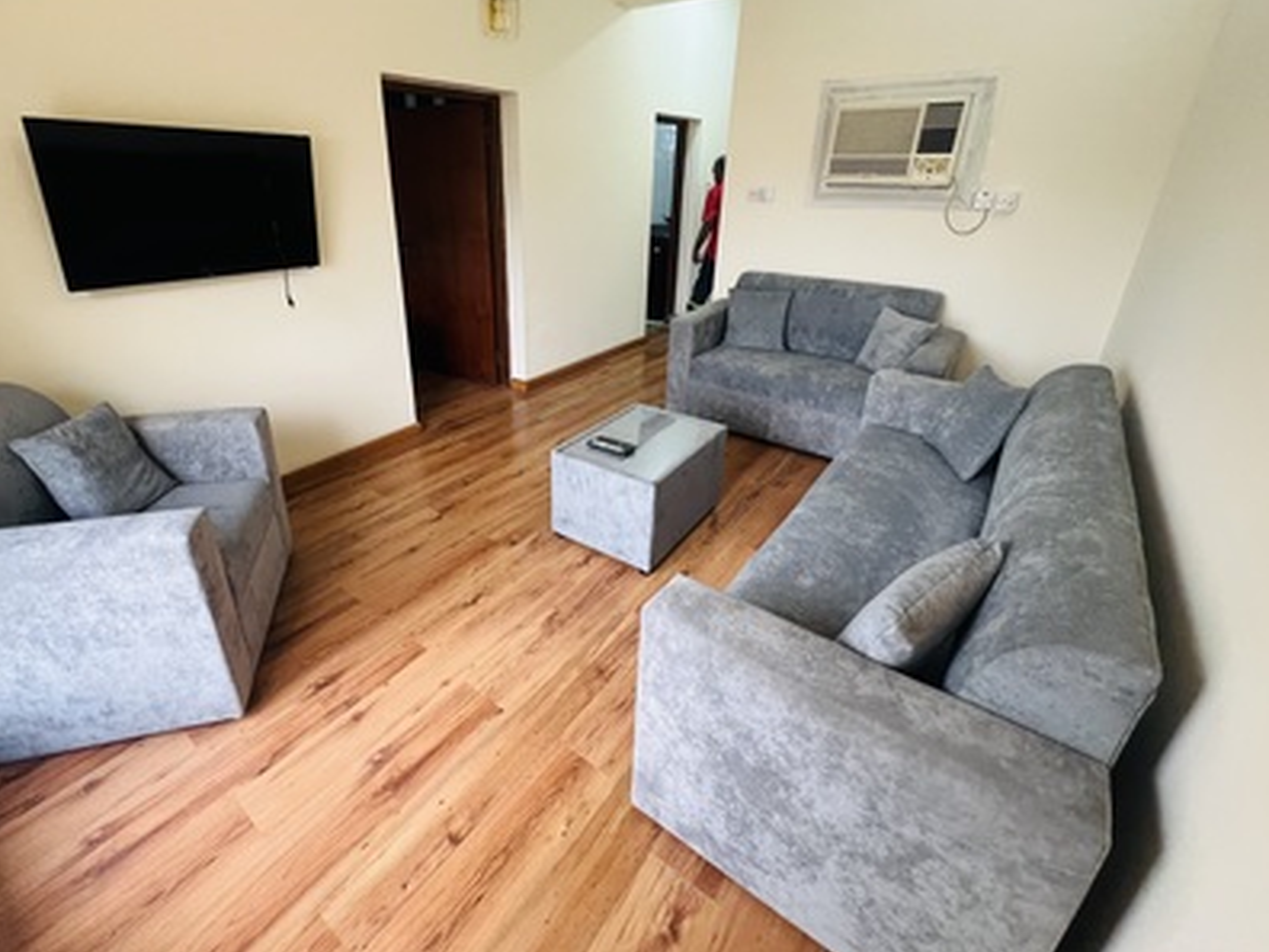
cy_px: 412
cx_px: 572
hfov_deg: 97.9
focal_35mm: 15
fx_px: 550
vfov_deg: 81.3
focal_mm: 1.57
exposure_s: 1/99
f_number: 1.8
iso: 250
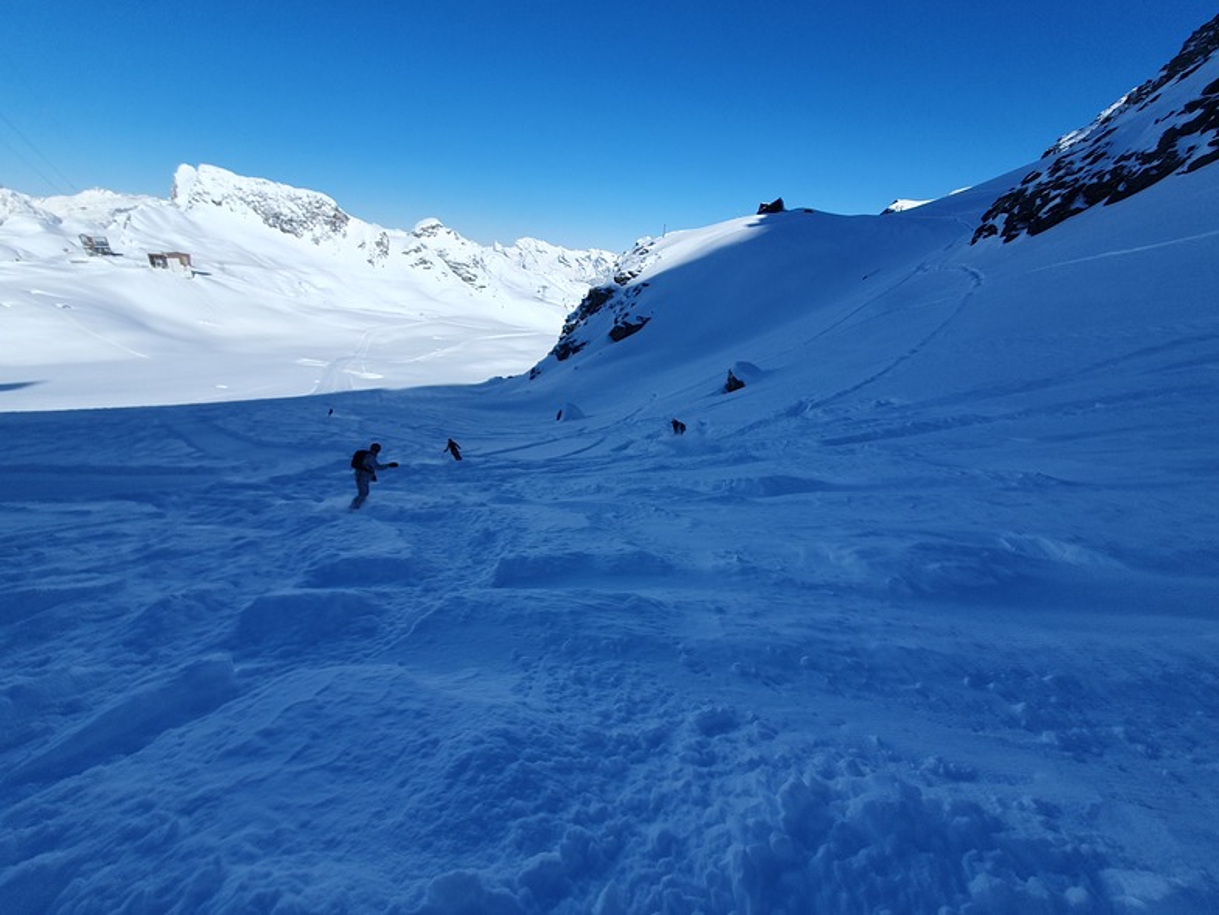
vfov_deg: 89.9
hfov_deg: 106.2
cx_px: 610
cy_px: 458
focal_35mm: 13
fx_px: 458
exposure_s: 1/1832
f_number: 2.2
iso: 50
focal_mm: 1.8
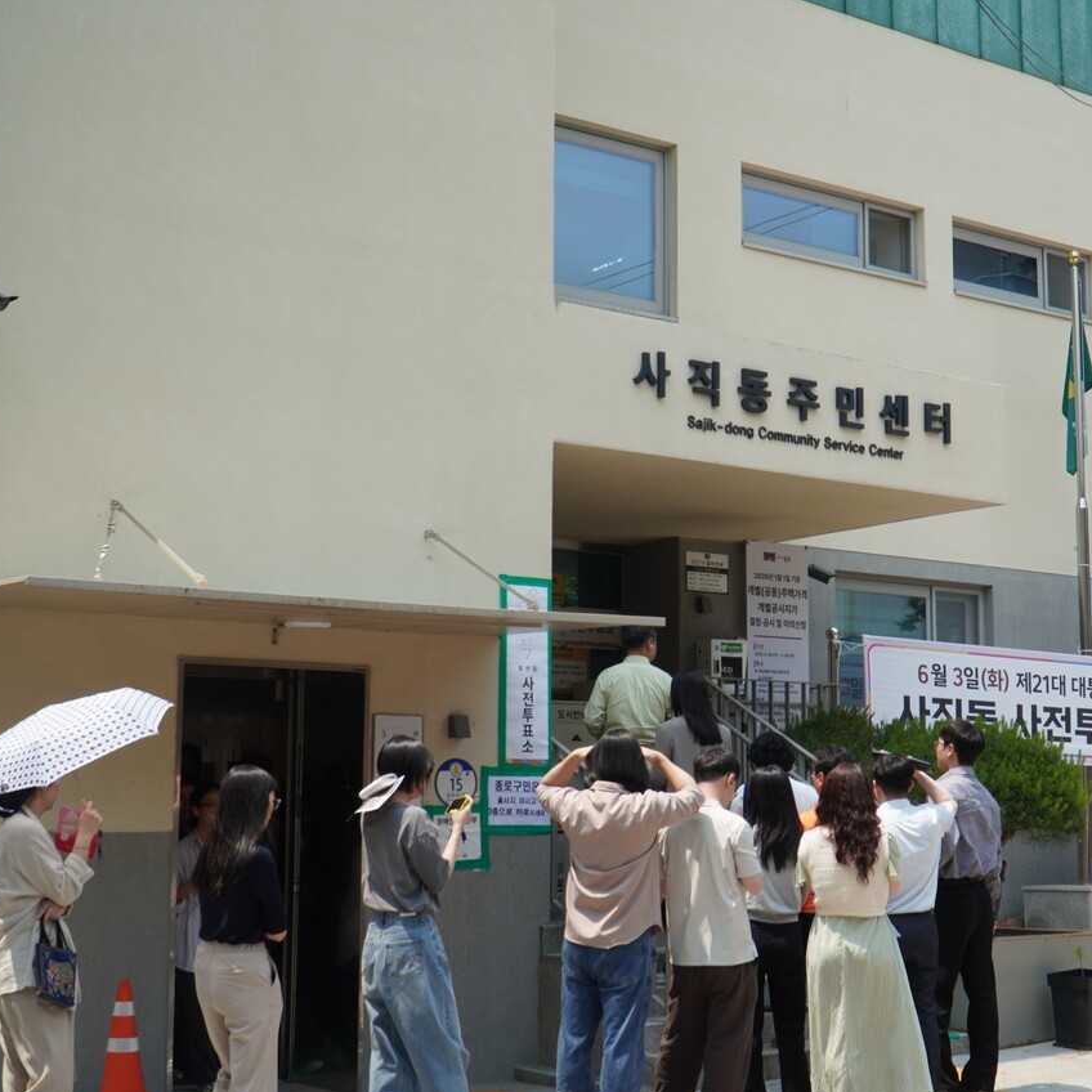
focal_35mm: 50
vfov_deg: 34.0
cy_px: 547
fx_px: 1785
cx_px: 743
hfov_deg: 33.7
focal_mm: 26
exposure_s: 1/320
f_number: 5.6
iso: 100
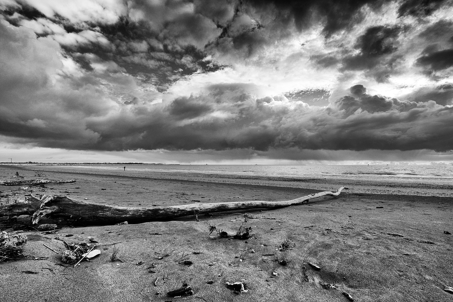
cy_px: 157
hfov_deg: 96.7
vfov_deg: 73.7
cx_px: 228
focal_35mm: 16
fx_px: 201
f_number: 9
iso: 400
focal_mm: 10
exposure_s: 1/400
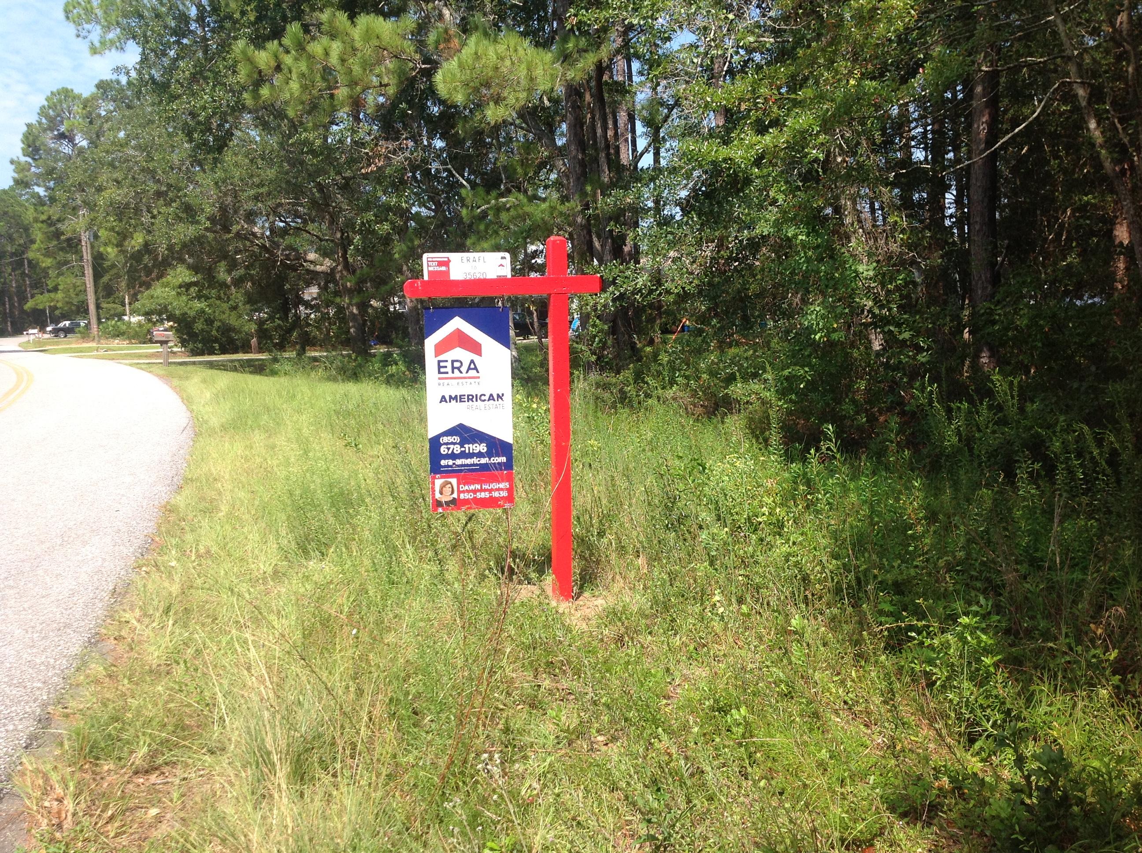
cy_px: 426
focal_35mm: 35
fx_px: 1153
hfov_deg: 52.7
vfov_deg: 40.6
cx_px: 571
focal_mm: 4.28
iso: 50
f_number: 2.4
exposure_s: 1/975
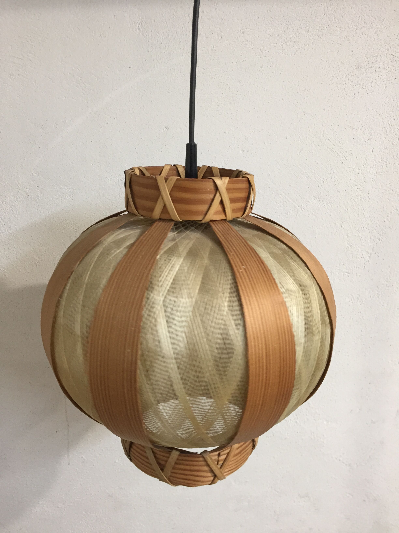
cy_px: 266
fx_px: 446
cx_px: 200
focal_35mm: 29
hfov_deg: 48.2
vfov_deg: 61.7
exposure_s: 1/33
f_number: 2.2
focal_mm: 4.15
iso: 160
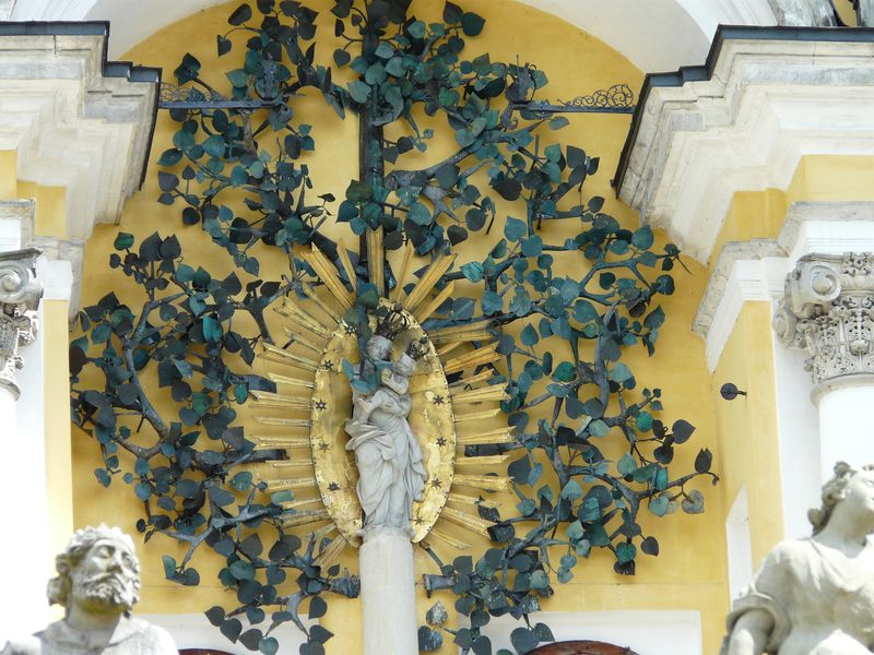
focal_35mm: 273
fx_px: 6893
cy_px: 328
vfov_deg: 5.4
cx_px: 437
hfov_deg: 7.3
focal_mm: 44.9
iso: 100
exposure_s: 1/250
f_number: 4
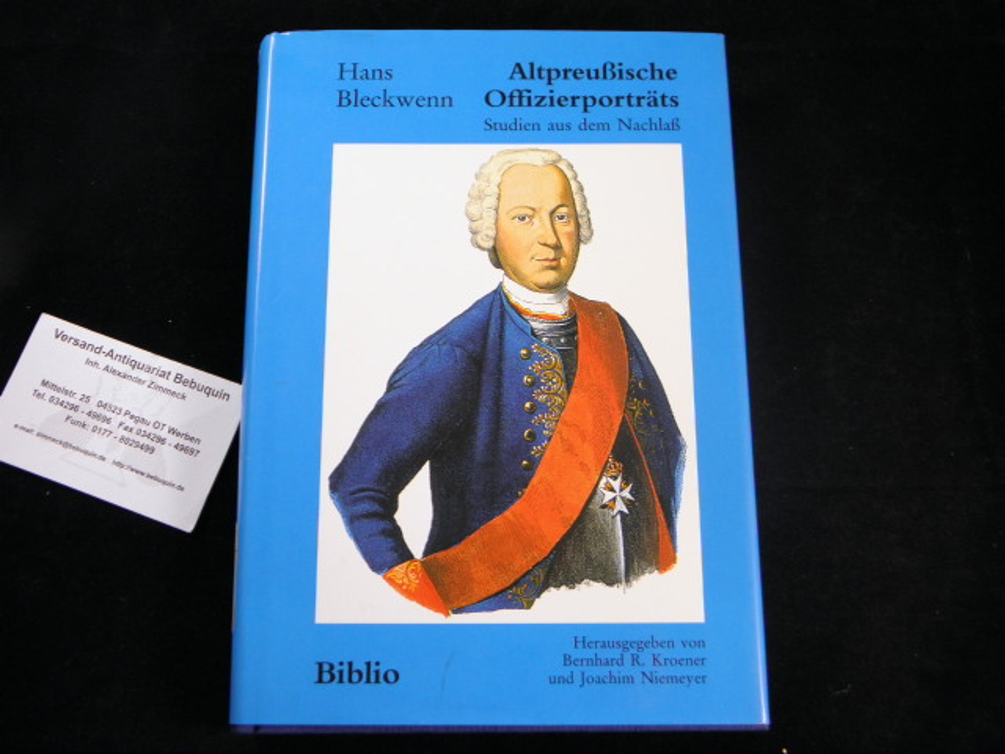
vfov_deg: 37.7
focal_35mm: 38
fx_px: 1103
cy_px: 377
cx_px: 502
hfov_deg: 49.0
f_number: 3.7
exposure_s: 1/40
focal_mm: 6.8
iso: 160
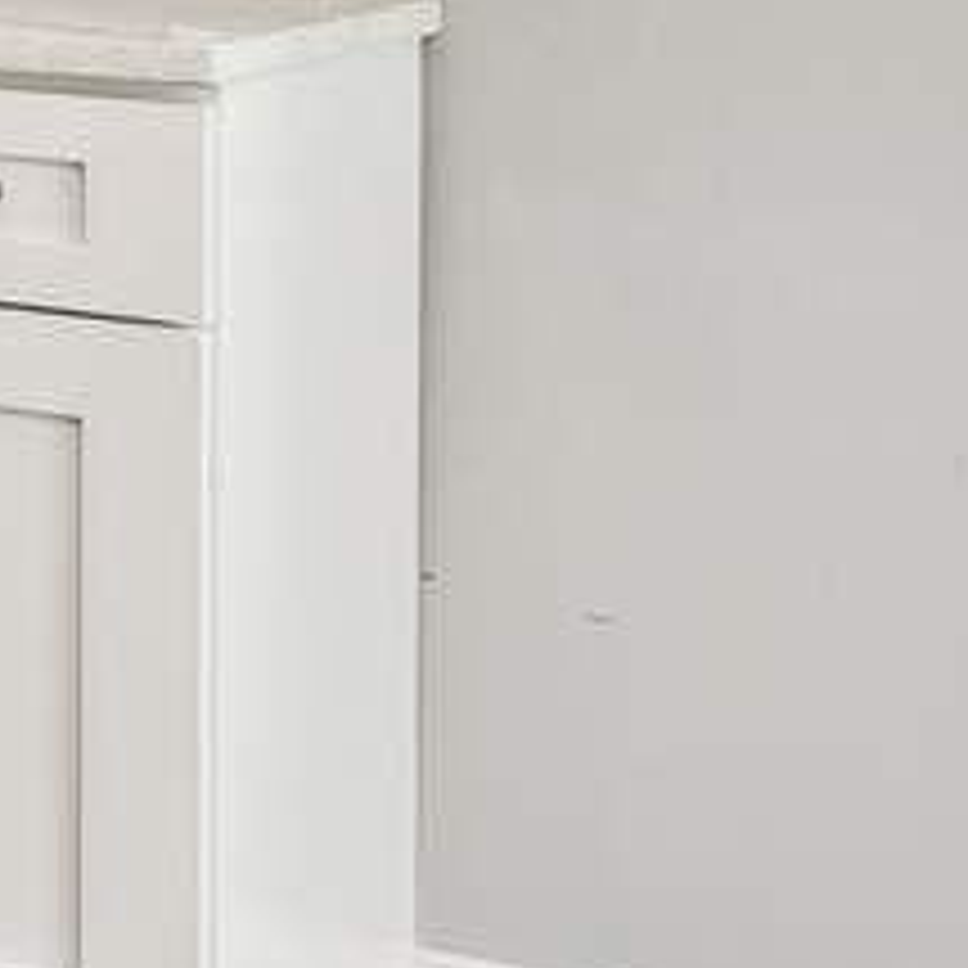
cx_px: -2643
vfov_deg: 14.3
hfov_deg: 8.8
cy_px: -392
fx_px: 3638
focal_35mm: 115
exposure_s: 1/15
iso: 320
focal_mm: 18
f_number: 8
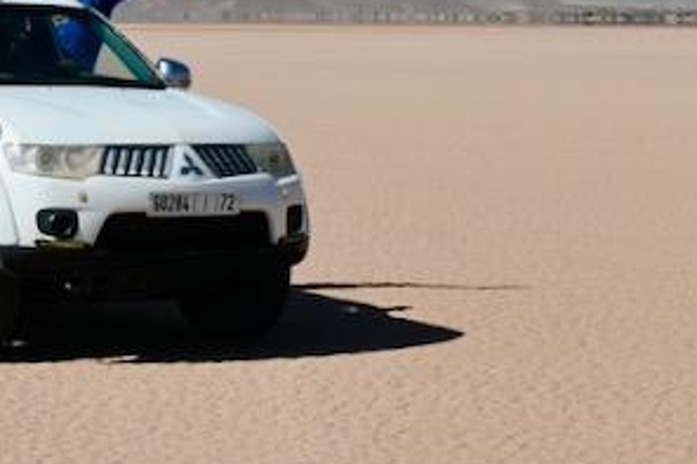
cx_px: 254
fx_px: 2647
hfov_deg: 15.0
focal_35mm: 137
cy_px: -186
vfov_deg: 9.8
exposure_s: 1/640
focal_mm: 24.5
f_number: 9
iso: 100
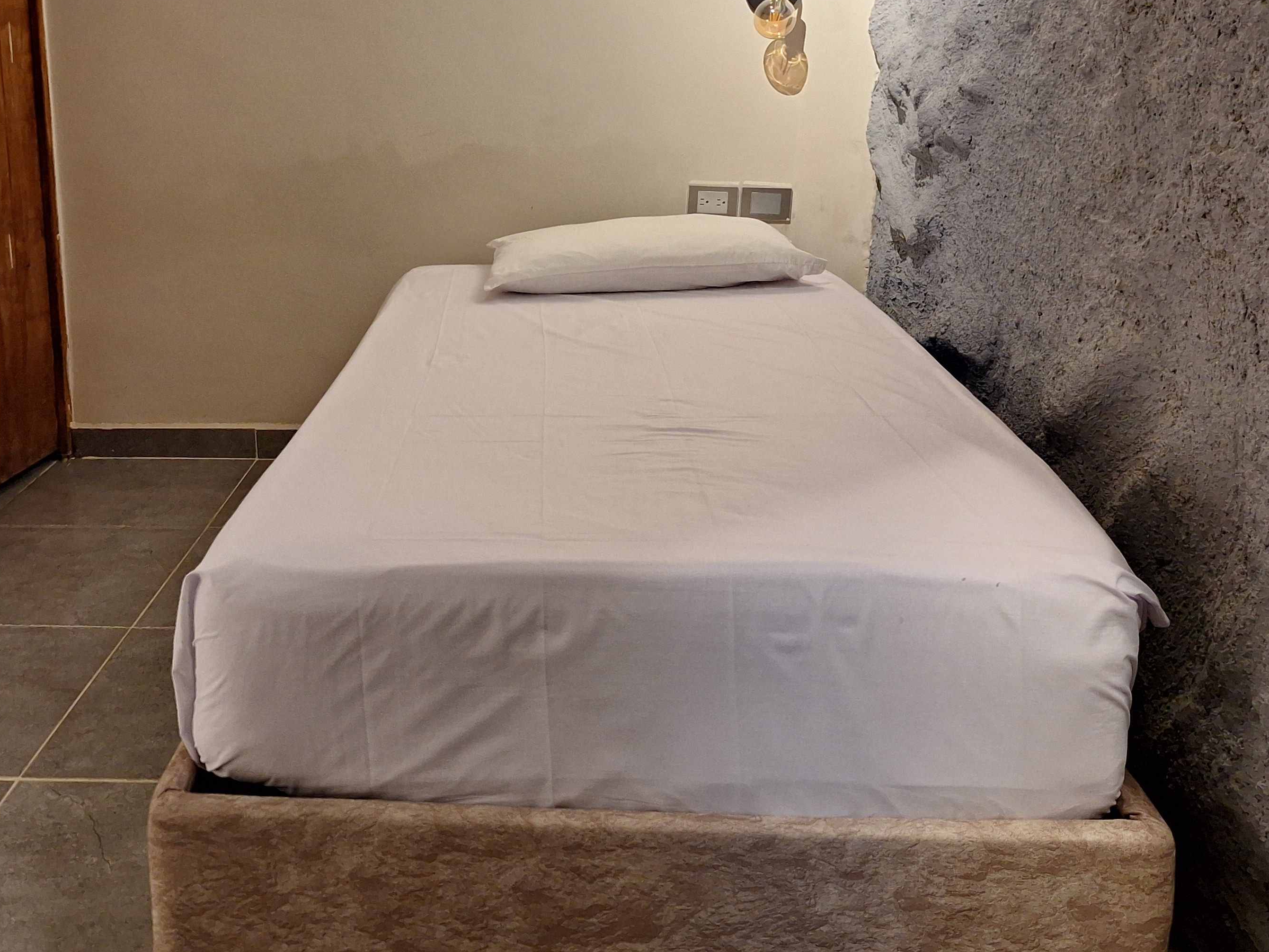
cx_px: 497
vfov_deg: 40.0
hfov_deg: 52.2
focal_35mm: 35
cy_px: 285
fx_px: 1283
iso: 200
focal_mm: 5.54
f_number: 1.8
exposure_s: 1/40
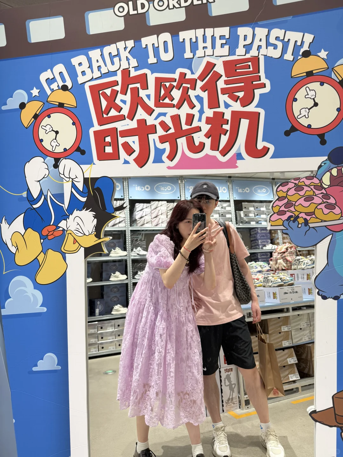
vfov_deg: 71.6
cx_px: 172
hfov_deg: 56.8
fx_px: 317
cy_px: 228
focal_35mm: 24
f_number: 1.78
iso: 100
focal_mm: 6.76
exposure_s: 1/100
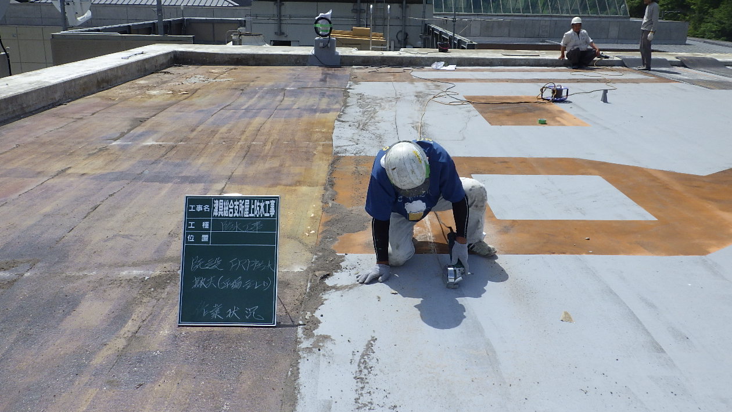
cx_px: 363
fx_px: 602
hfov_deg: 62.6
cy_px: 163
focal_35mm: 31
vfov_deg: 37.6
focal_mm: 5
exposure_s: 1/1250
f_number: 4.2
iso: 125
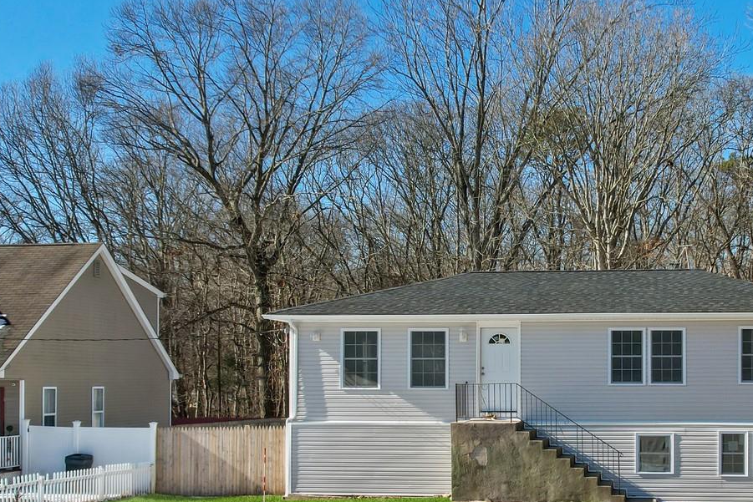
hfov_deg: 38.4
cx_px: 576
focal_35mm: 50
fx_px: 1046
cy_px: 362
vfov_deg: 26.7
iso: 200
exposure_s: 1/320
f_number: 2.8
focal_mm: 8.38
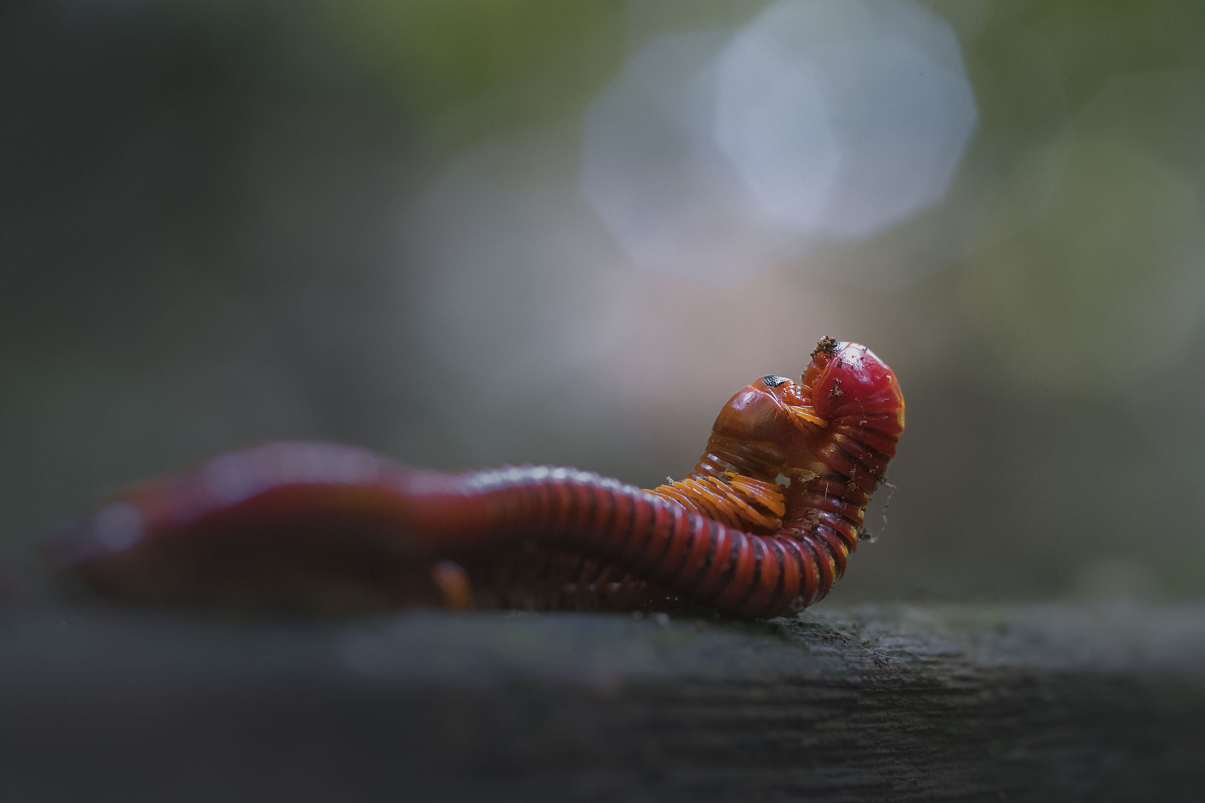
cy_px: 402
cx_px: 602
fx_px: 3514
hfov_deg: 19.5
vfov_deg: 13.0
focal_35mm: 105
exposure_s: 1/125
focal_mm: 70
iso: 10000
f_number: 5
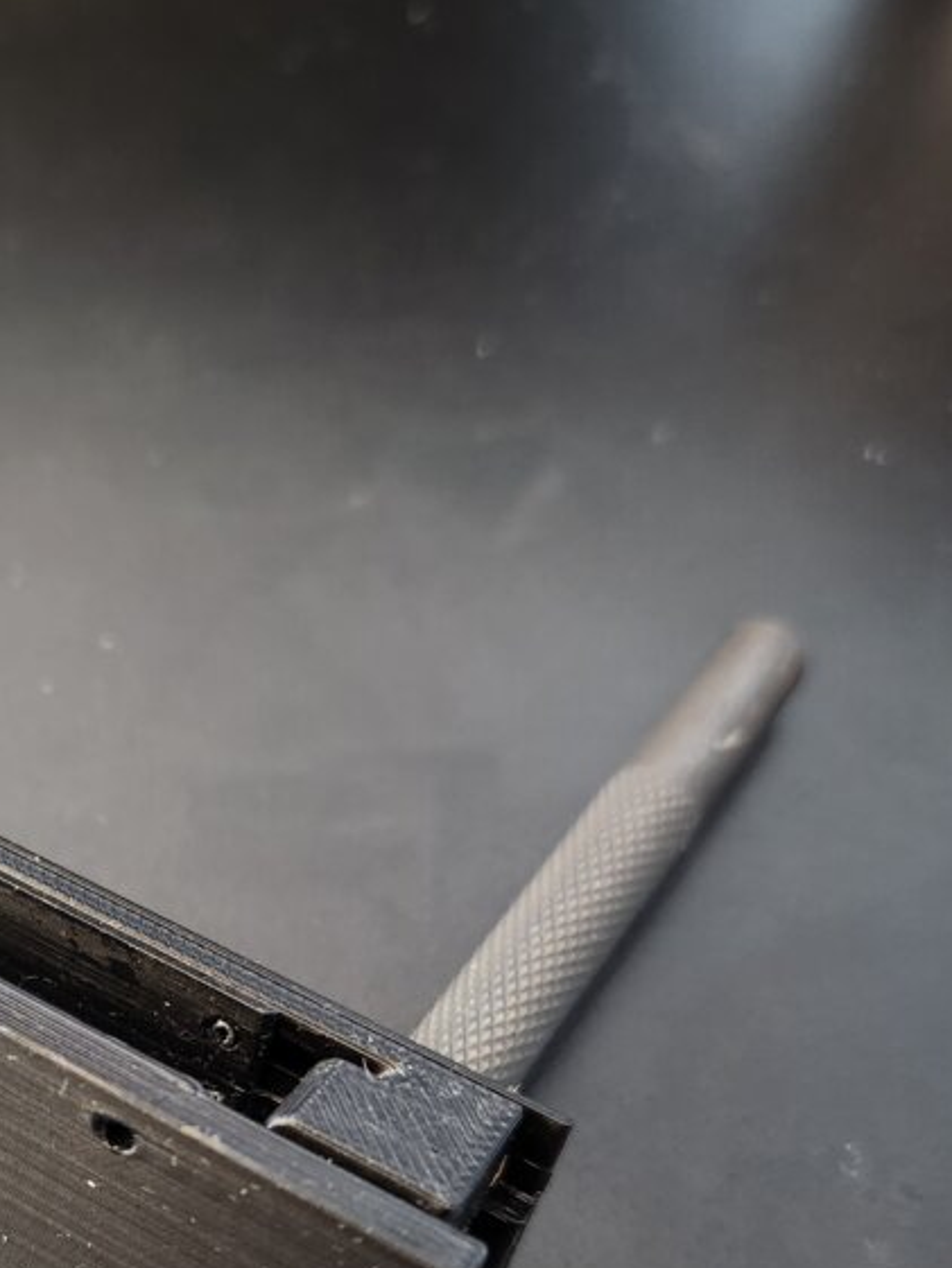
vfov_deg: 43.1
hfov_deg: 32.8
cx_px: 109
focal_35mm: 42
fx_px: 1540
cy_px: 974
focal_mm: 5.4
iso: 640
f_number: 1.8
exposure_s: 1/24
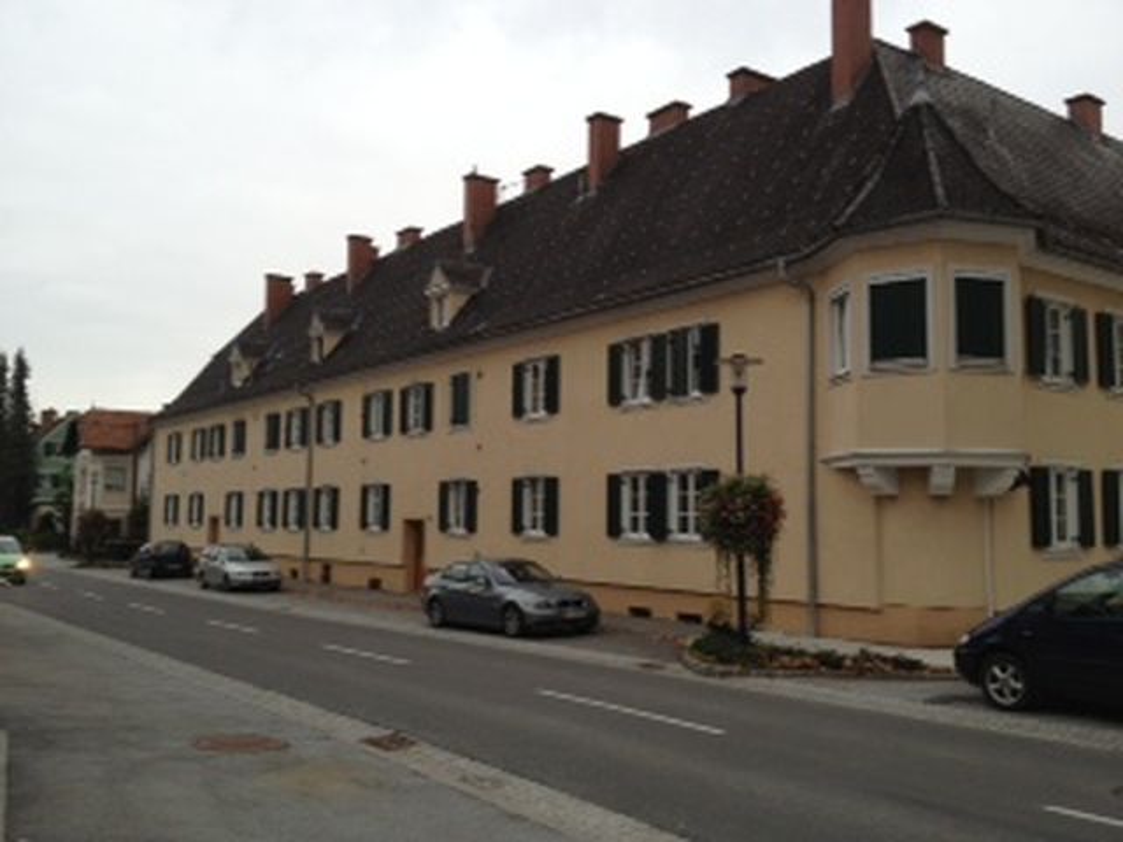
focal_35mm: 35
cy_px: 421
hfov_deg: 52.6
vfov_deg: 40.7
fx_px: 1135
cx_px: 562
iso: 50
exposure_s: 1/188
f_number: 2.4
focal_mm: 4.28
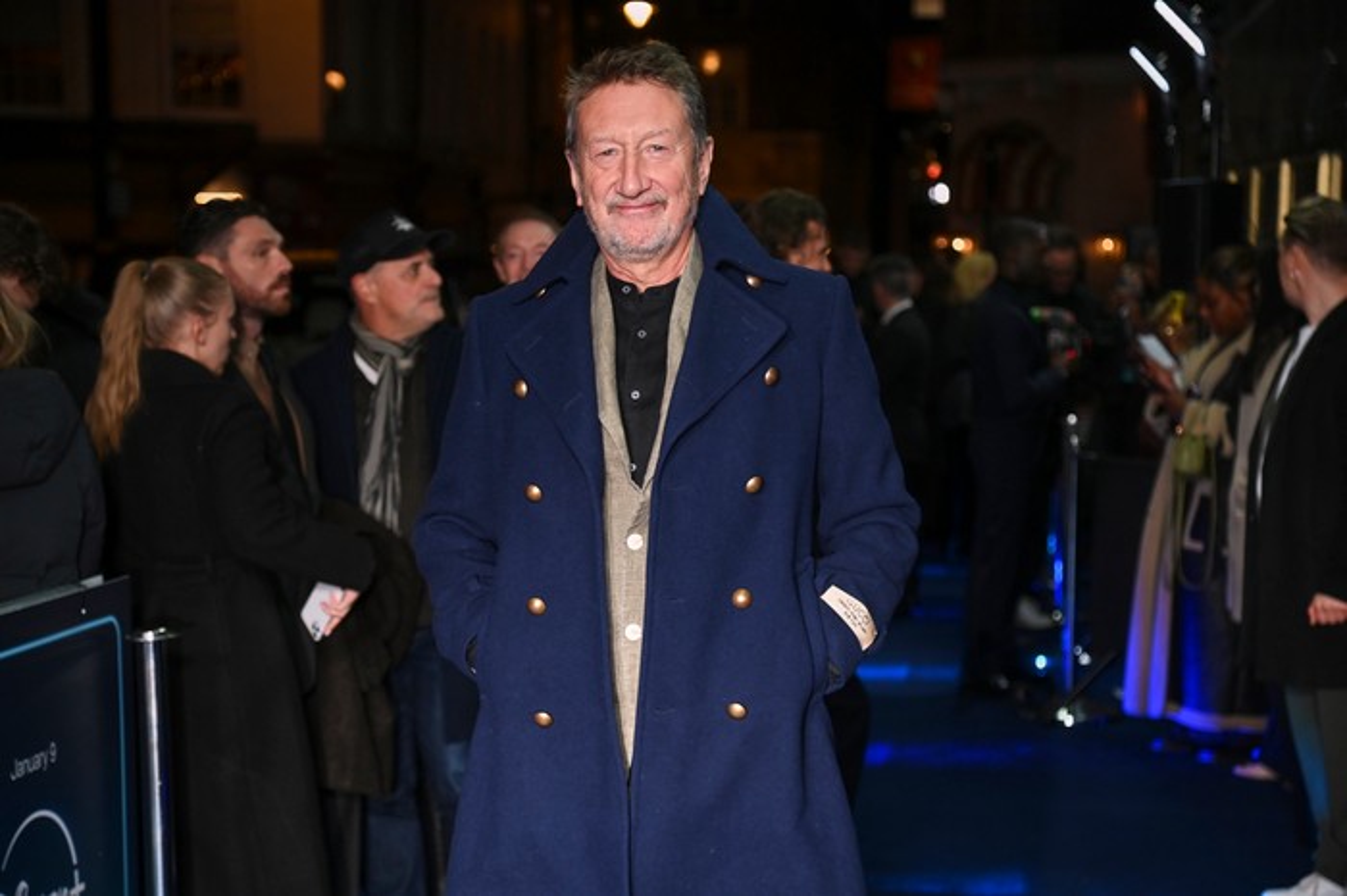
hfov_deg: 27.0
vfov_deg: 18.2
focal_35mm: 75
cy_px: 448
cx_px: 674
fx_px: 2805
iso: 1600
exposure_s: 1/400
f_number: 4
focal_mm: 75
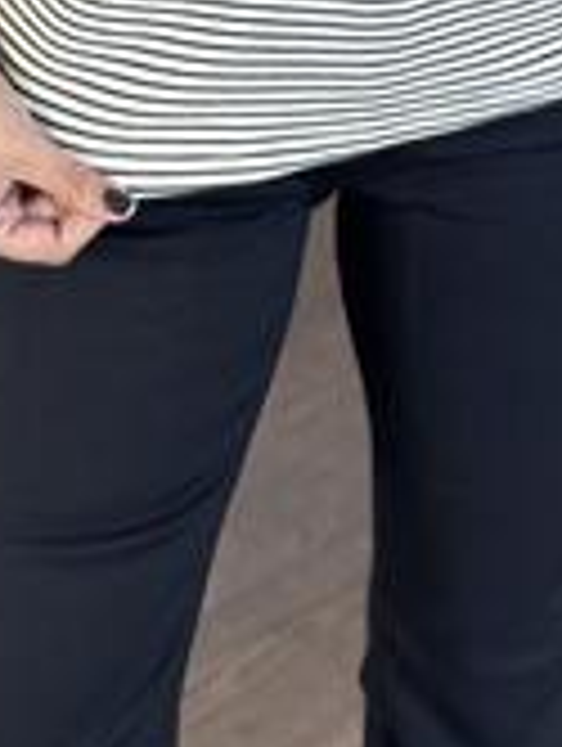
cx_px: 283
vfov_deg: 13.0
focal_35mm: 146
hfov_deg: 10.2
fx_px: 3152
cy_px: -220
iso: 125
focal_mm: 6.86
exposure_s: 1/67
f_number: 1.78
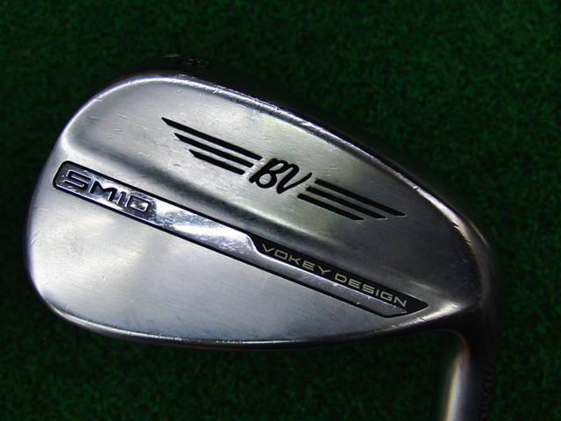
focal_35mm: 37
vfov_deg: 38.7
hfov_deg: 50.1
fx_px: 600
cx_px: 280
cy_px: 210
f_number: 3.6
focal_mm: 6.42
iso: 125
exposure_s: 1/80
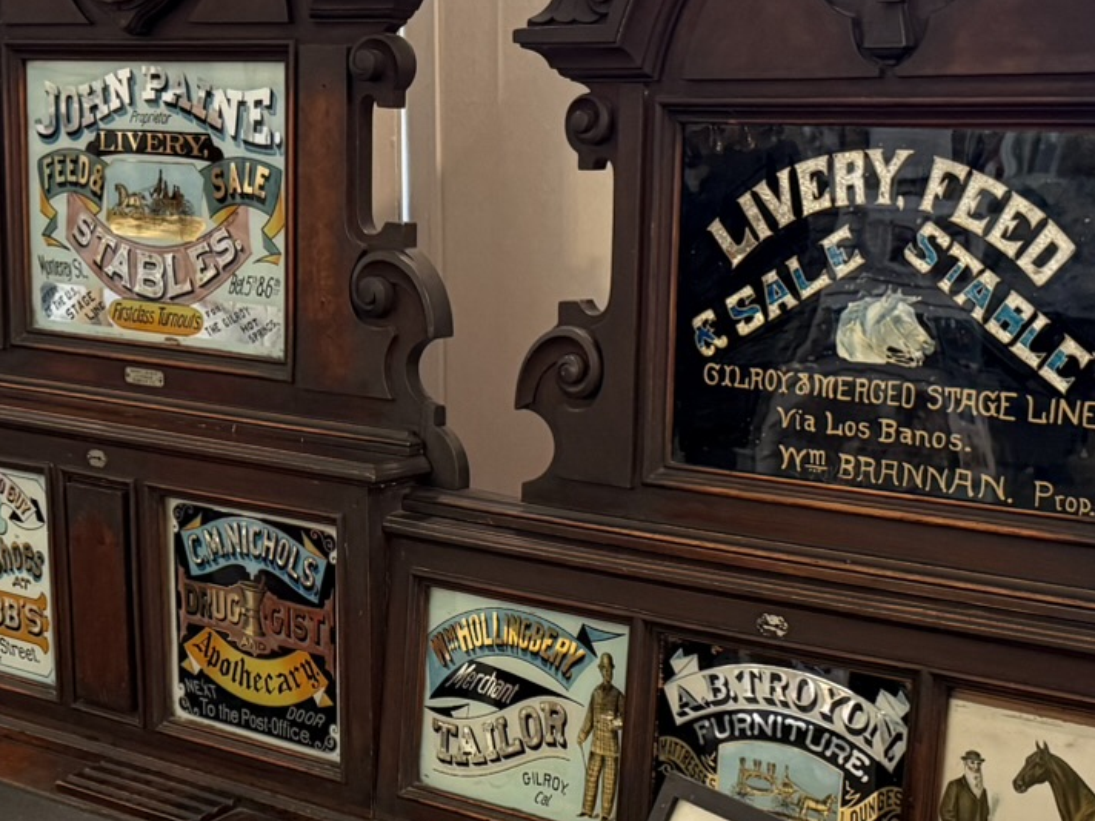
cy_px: 584
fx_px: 2183
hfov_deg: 28.1
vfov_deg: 21.2
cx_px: 406
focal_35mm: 69
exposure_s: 1/60
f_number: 1.78
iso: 320
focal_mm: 6.76
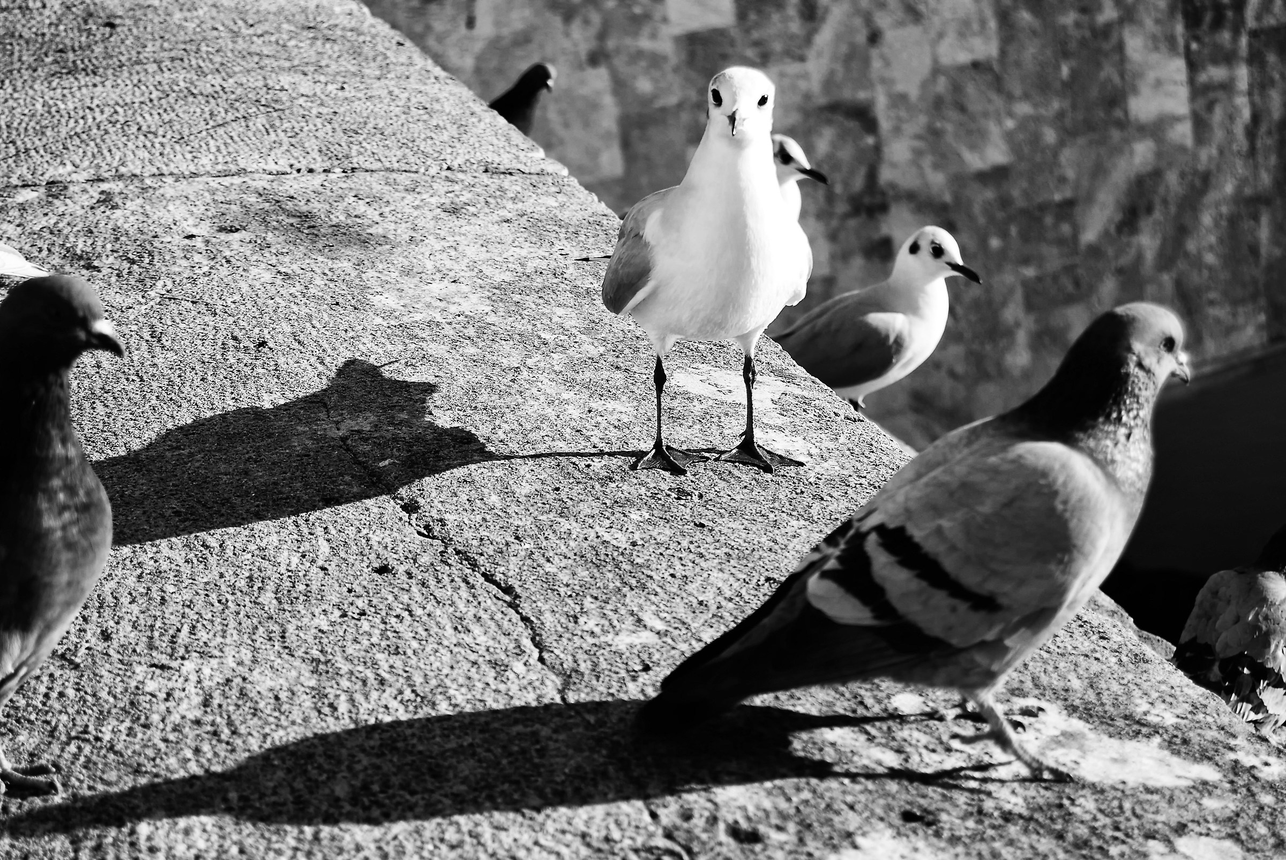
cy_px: 430
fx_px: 2950
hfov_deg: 24.6
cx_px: 643
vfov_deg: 16.6
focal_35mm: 82
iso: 100
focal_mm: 55
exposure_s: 1/200
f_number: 7.1
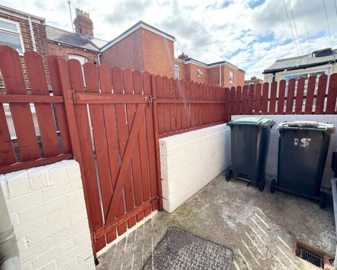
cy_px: 135
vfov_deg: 84.1
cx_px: 177
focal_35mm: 15
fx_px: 150
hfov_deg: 96.7
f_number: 2.2
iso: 40
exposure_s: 1/407
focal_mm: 2.22
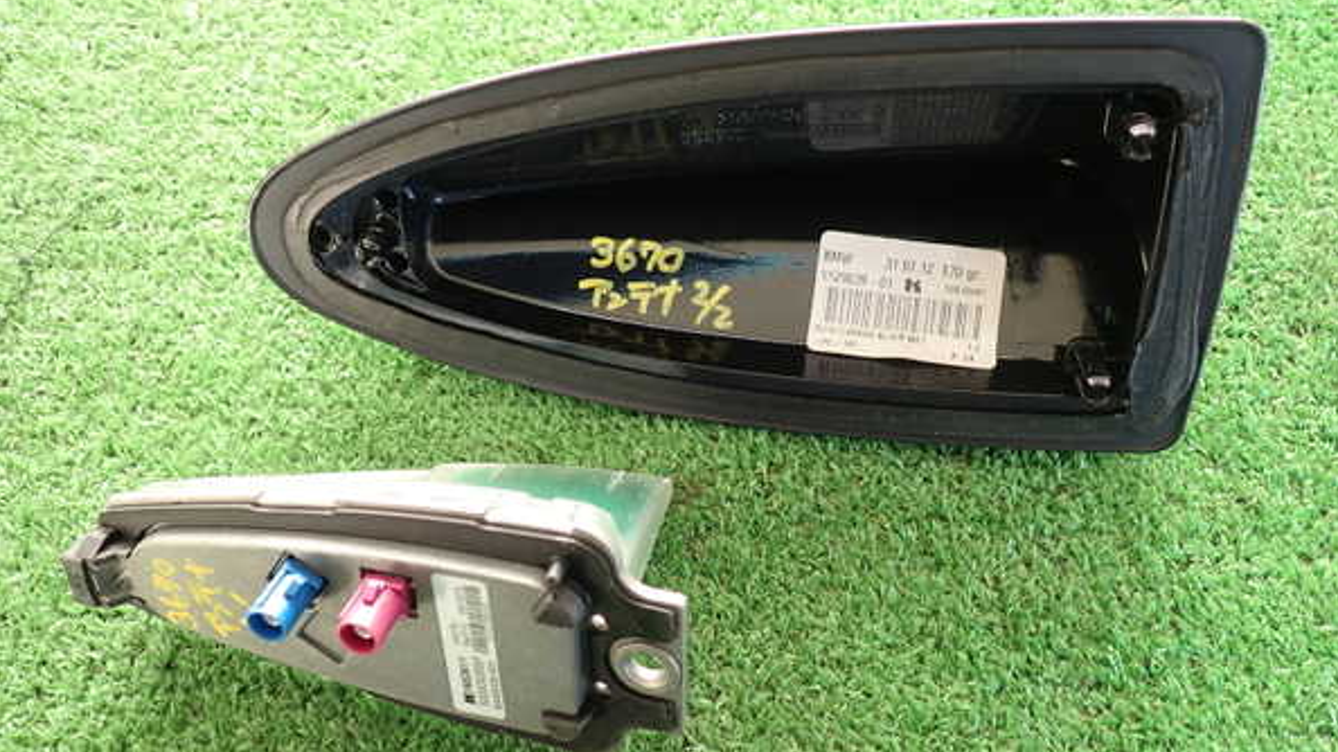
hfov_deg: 59.5
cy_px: 399
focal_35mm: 33
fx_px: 1171
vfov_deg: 35.6
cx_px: 674
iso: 125
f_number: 2.3
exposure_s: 1/60
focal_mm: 5.4
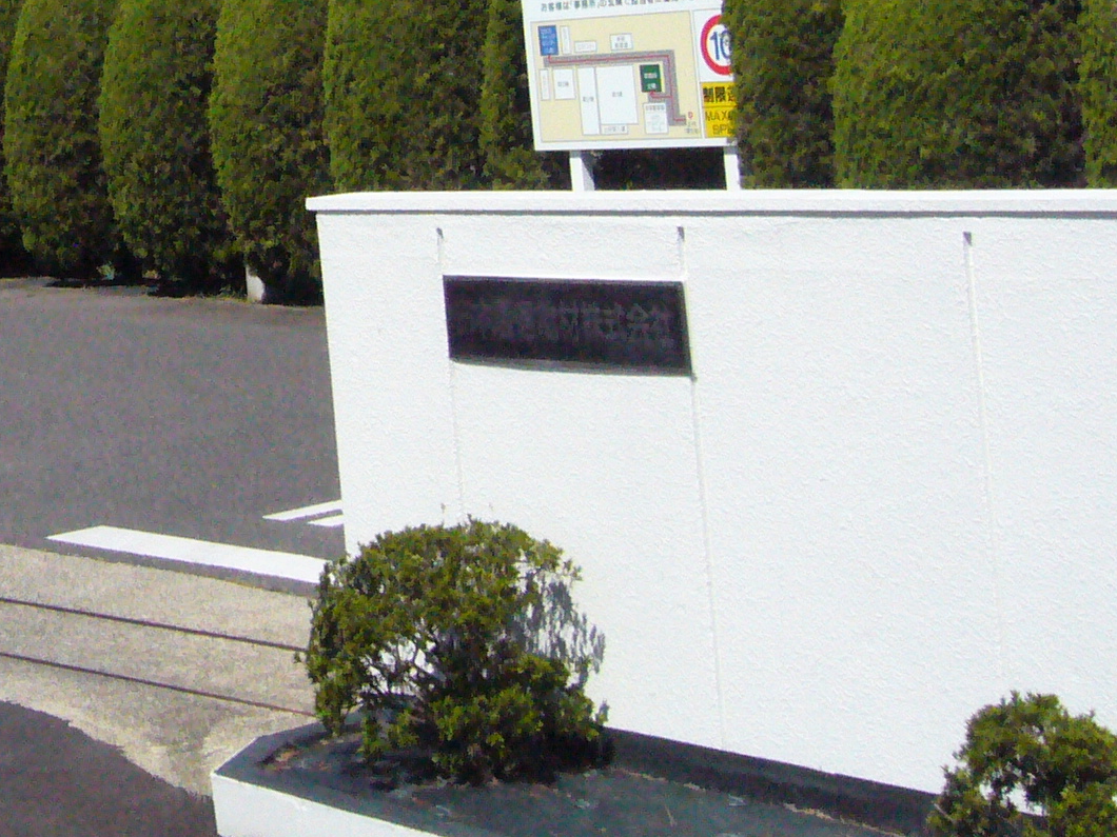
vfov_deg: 15.3
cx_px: -52
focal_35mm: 93
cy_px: -203
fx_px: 3001
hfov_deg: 20.3
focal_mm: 5.8
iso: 400
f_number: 5.6
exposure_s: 1/2000
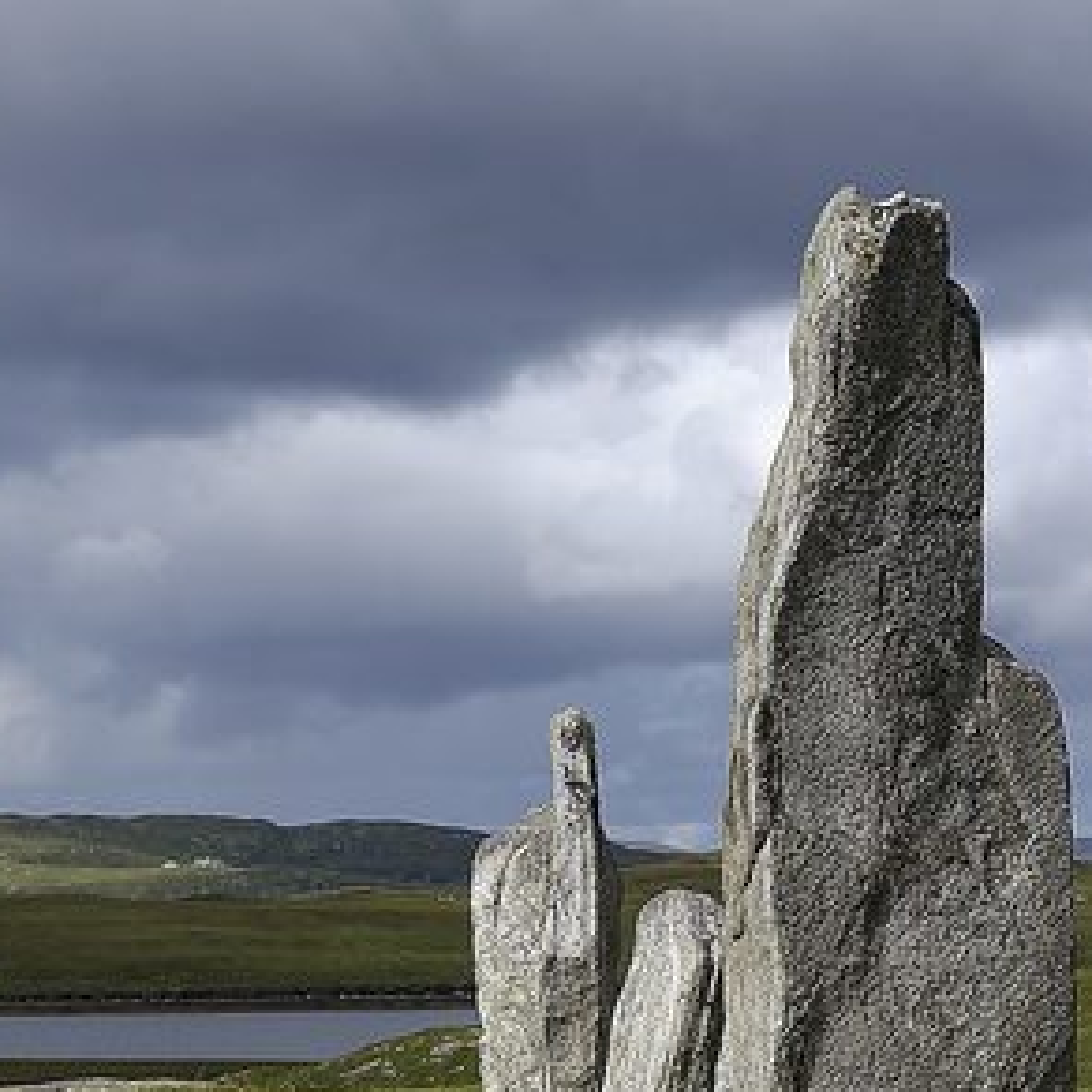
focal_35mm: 144
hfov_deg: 12.1
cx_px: 514
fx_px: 5135
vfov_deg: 12.1
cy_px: 509
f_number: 9
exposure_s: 1/320
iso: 100
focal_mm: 55
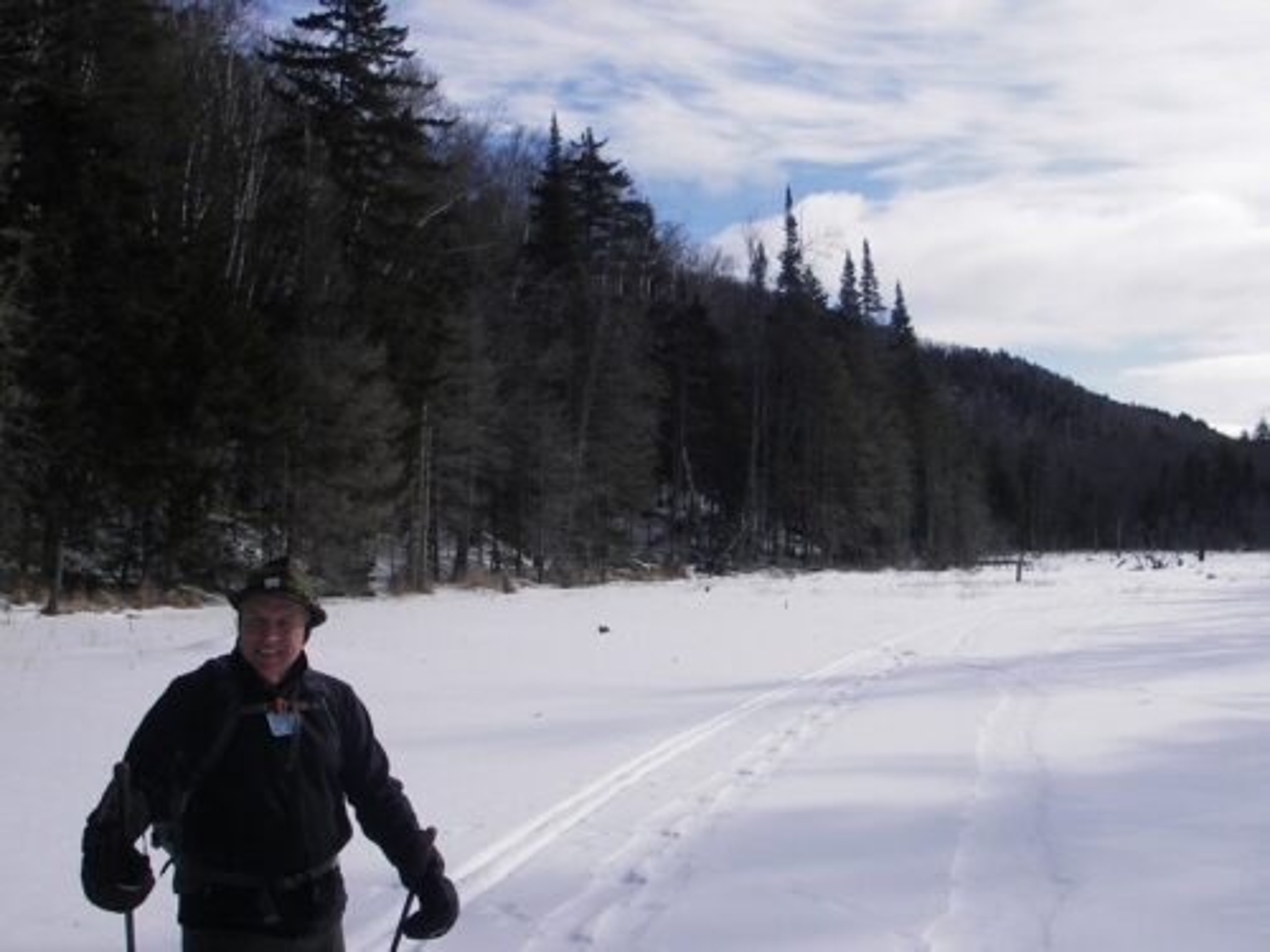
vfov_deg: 37.7
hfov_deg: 49.0
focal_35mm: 38
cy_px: 476
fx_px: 1394
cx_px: 635
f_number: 6.6
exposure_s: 1/320
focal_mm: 6.3
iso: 50
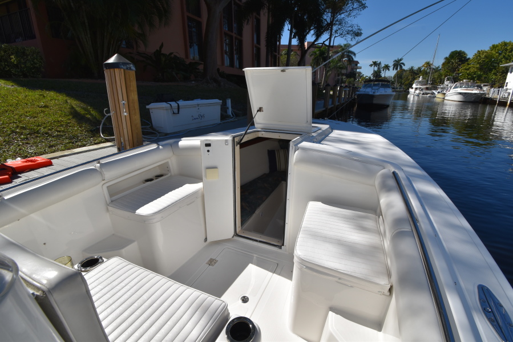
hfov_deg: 100.4
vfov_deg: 77.4
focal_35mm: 15
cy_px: 171
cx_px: 256
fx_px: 214
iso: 100
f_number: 14
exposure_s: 1/200
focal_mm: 10
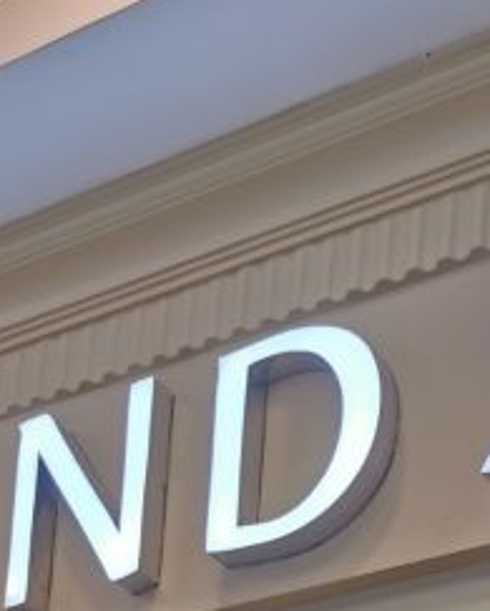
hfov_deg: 15.3
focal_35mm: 101
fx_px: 1827
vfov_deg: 16.2
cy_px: 1085
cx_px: 244
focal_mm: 5.58
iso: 50
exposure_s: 1/100
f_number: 1.8
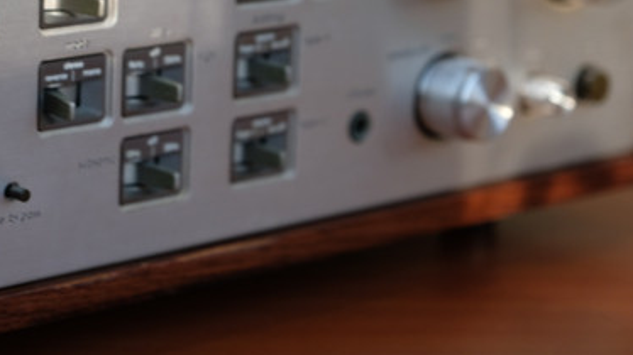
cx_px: 156
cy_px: 63
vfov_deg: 8.1
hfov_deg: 14.4
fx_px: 2500
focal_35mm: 149
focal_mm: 55
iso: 800
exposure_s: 1/240
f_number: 2.8
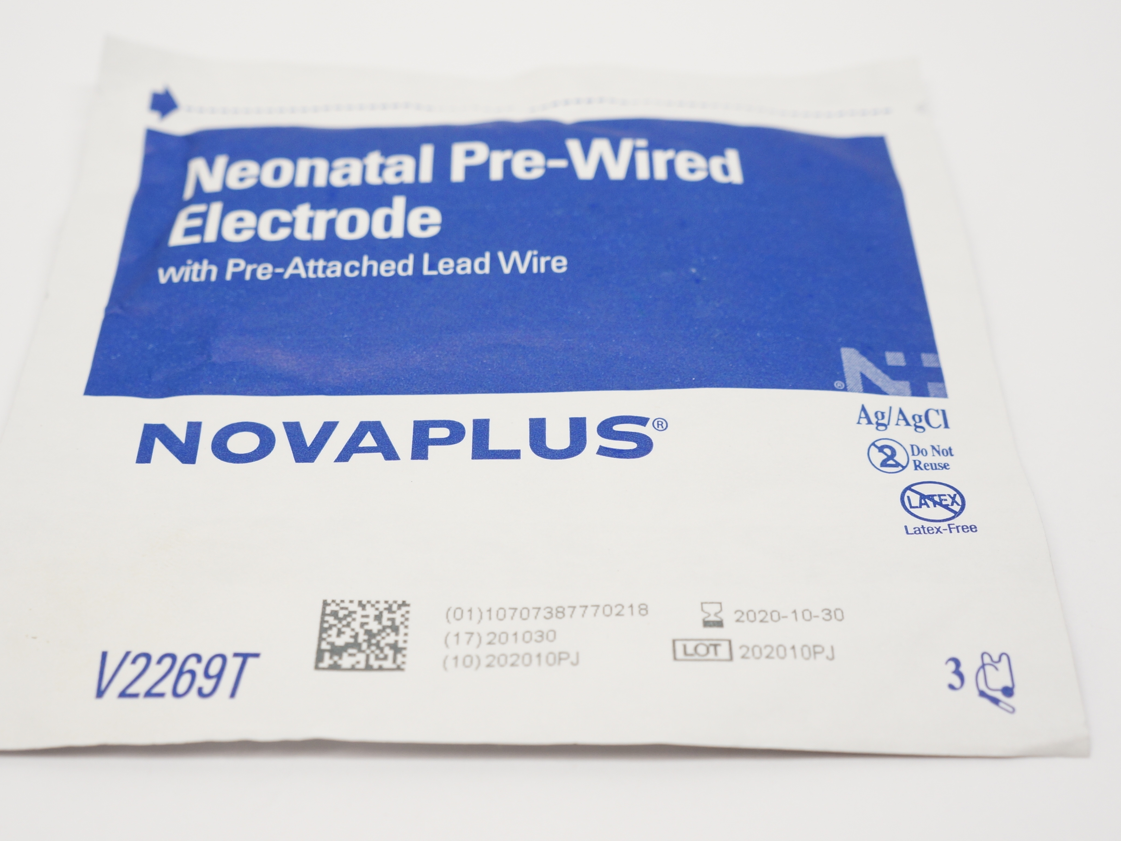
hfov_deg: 39.6
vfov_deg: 30.3
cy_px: 405
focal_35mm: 48
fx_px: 1554
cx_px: 516
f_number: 5.6
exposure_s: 1/80
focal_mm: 28
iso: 400
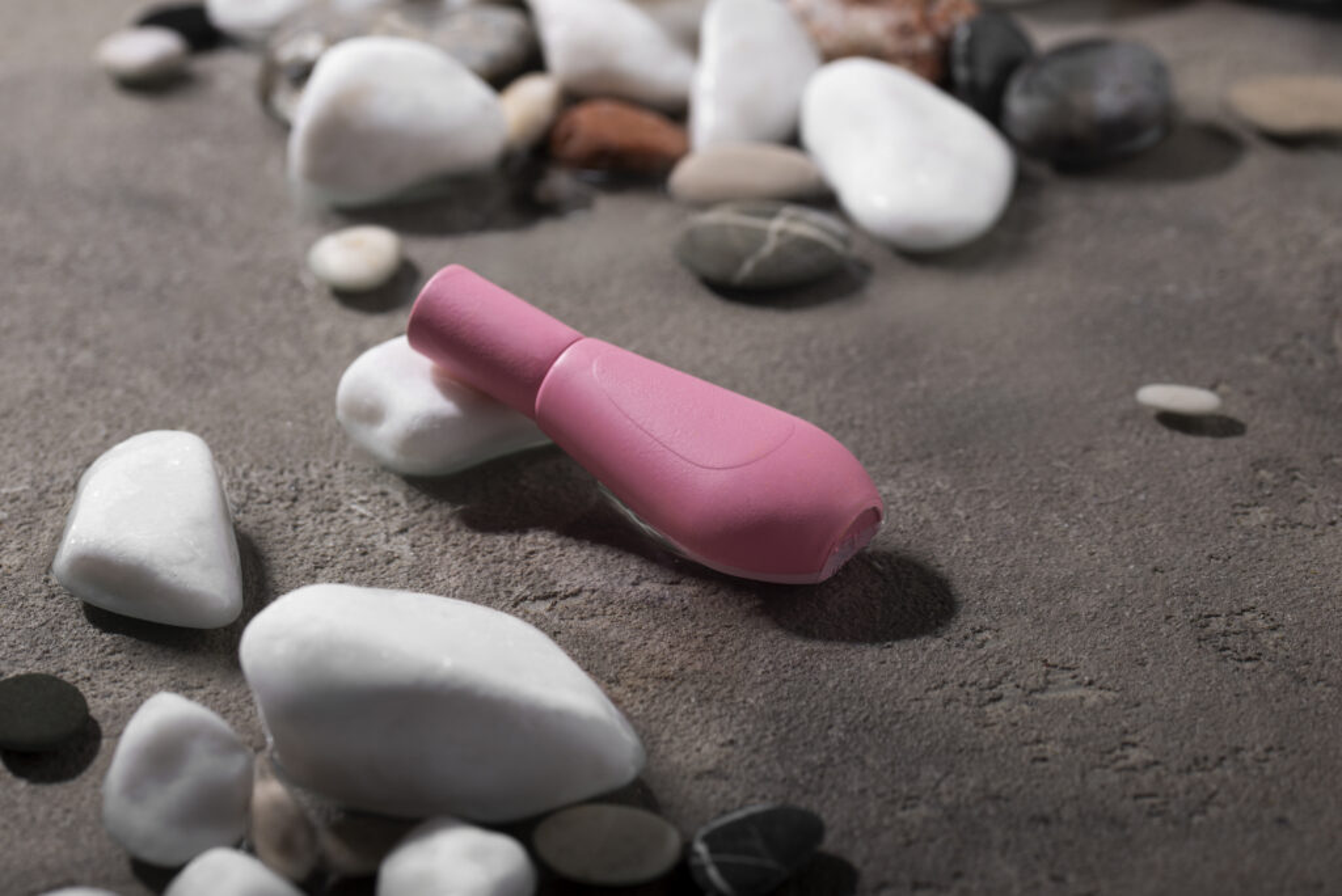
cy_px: 448
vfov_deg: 13.1
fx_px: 3916
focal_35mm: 105
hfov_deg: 19.4
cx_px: 671
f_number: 10
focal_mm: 105
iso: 100
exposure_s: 1/100
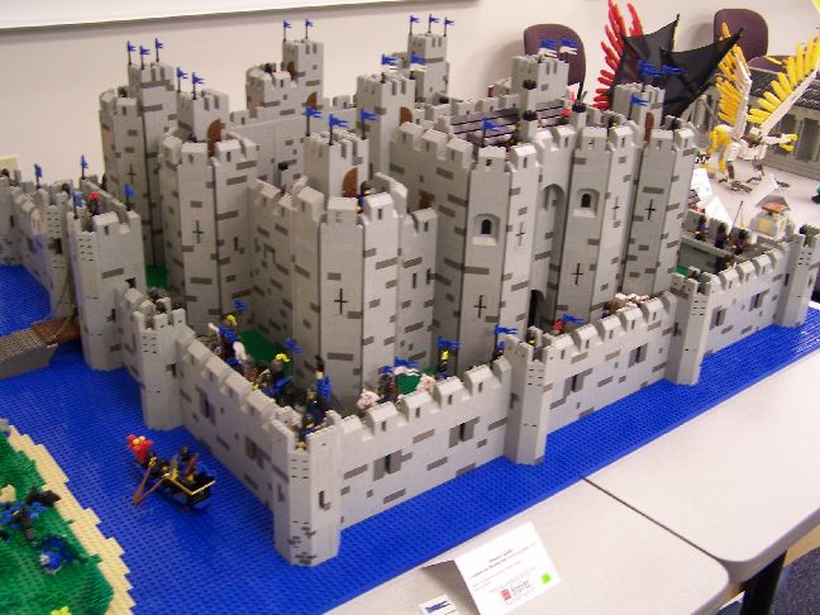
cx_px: 410
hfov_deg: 49.0
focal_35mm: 38
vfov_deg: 37.7
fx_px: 900
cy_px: 308
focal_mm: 6.3
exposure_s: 1/8
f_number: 2.8
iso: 140
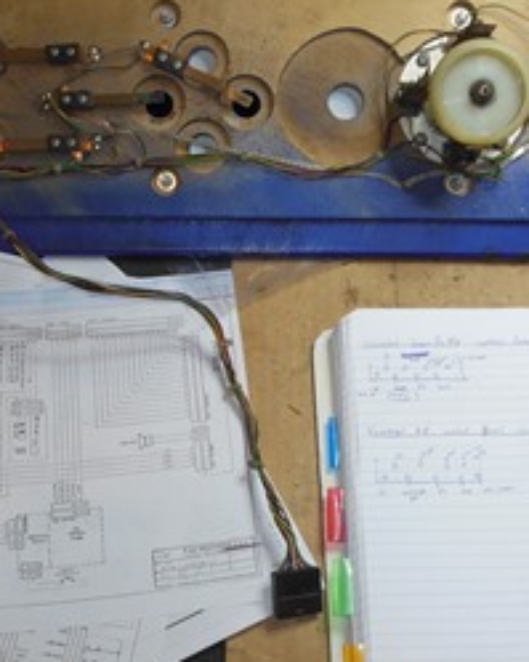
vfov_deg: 36.6
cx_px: 274
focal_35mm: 51
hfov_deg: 29.7
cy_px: 378
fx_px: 999
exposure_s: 1/30
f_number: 3.3
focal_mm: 5.2
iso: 125
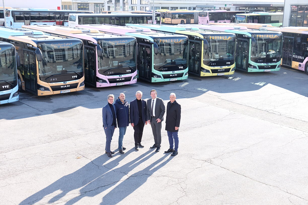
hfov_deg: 44.5
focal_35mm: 44
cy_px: 102
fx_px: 376
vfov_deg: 30.5
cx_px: 154
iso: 200
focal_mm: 29.3
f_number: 5.6
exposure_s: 1/120
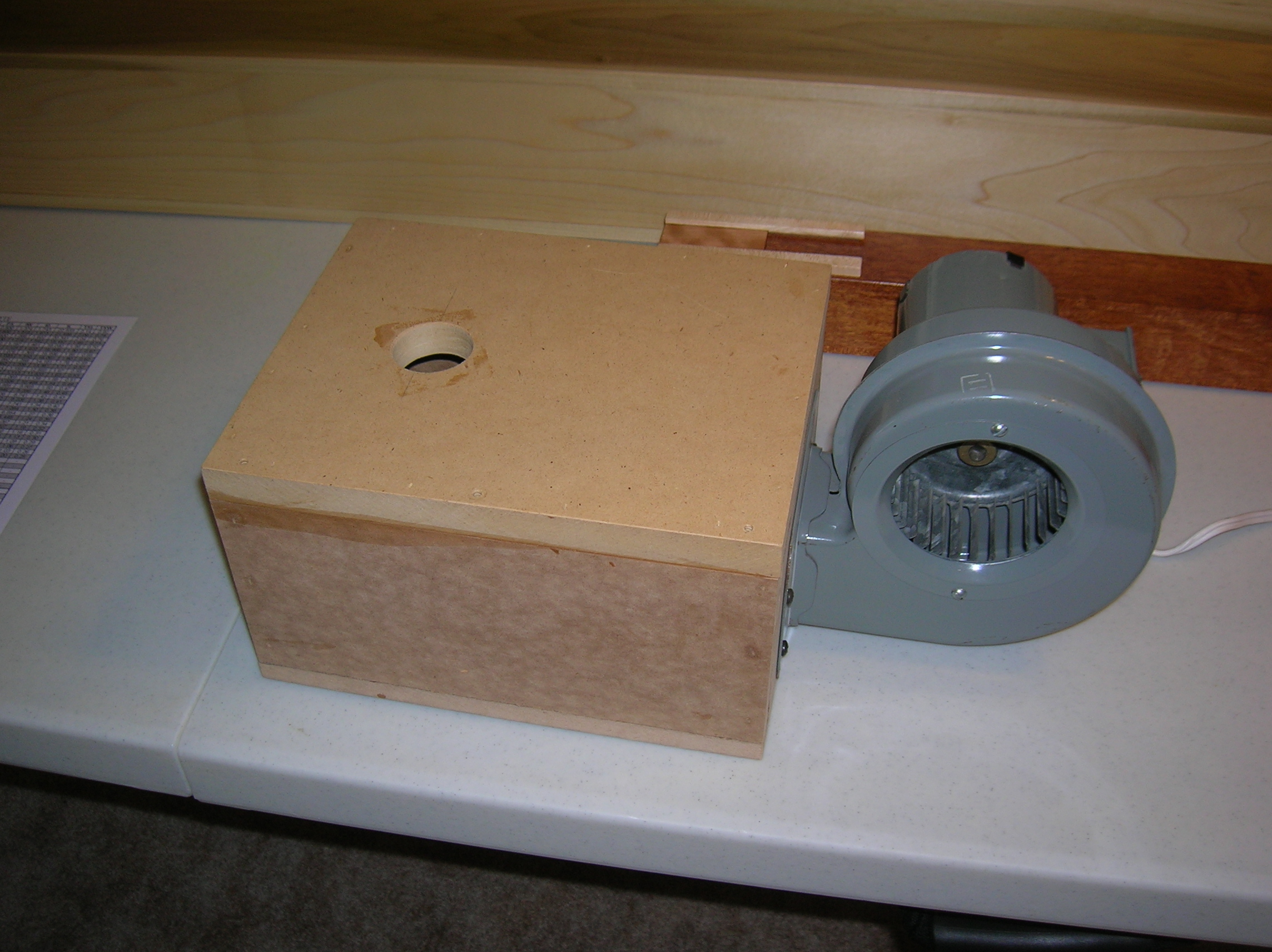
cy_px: 476
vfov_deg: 39.6
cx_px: 636
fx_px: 1322
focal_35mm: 36
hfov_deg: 51.4
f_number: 2.9
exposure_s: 1/60.1
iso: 50
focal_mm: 6
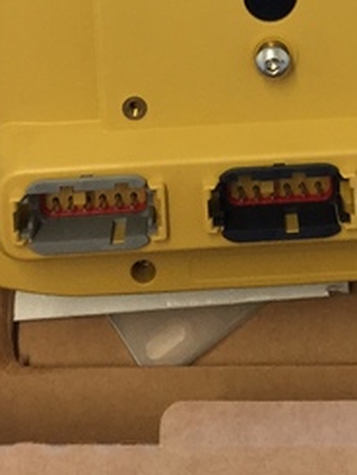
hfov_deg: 14.2
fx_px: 1429
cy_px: -268
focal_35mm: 104
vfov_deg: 16.9
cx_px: 277
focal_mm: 4.15
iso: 64
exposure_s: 1/33
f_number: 2.2
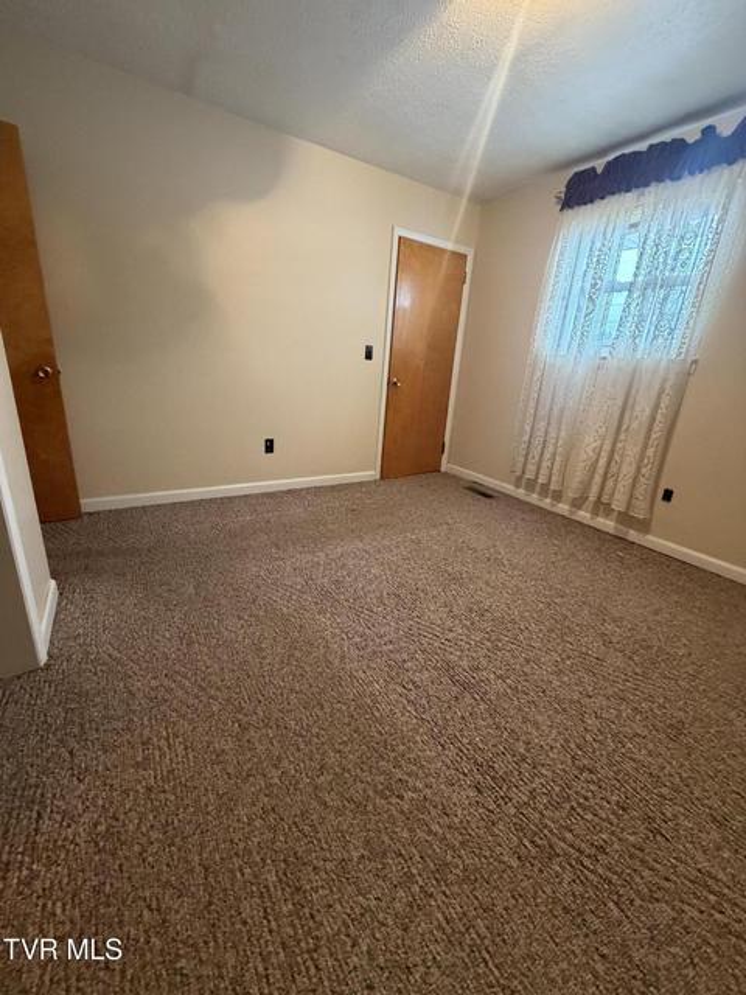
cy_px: 498
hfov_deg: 85.7
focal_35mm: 14
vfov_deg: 102.1
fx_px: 402
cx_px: 373
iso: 500
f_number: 2.2
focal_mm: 2.22
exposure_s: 1/60
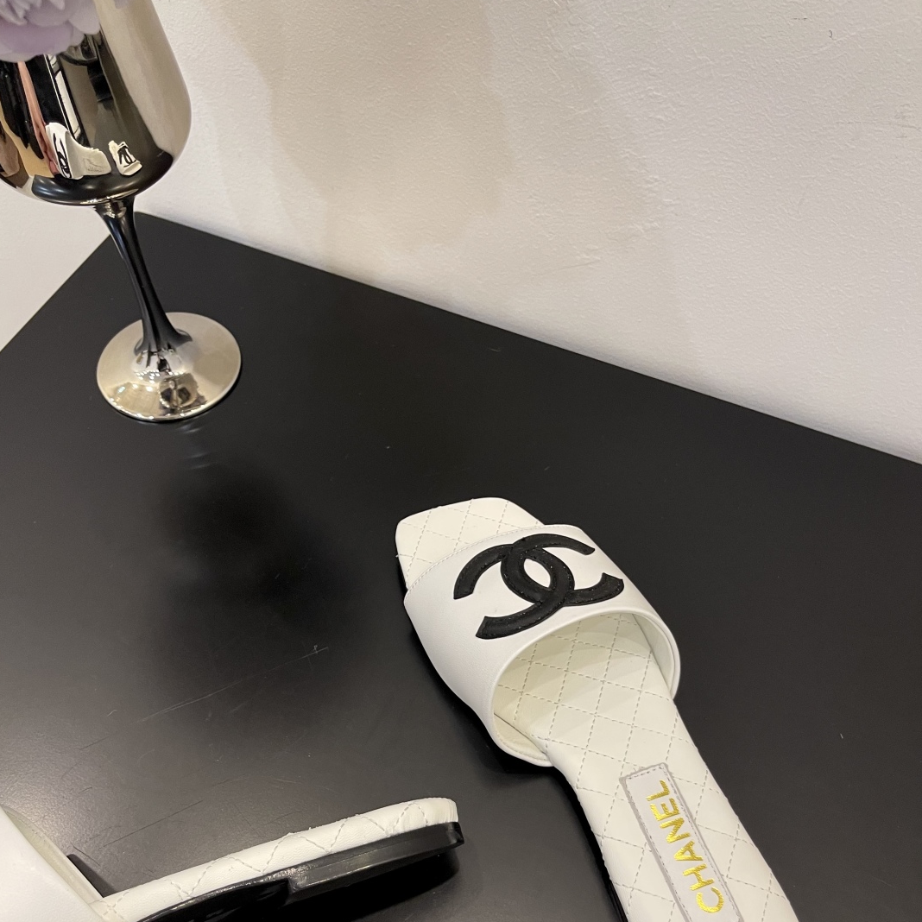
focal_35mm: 31
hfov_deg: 52.5
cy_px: 586
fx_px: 934
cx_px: 457
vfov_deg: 51.9
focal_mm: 5.1
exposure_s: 1/61
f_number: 1.6
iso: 125
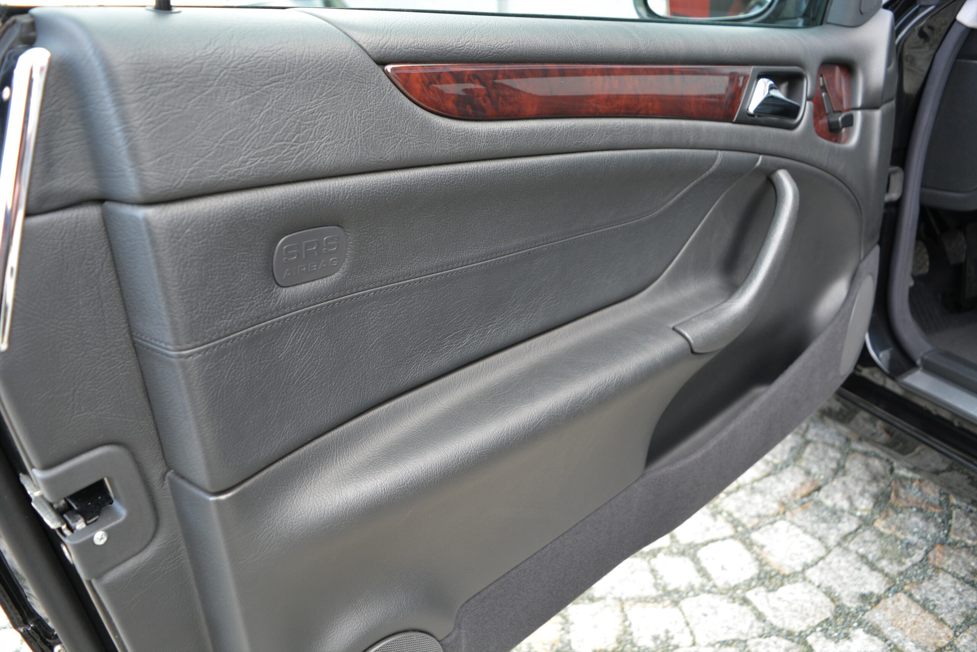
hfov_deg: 67.4
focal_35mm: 27
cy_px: 326
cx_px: 488
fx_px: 733
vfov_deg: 47.9
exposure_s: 1/60
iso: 500
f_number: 4
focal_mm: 18
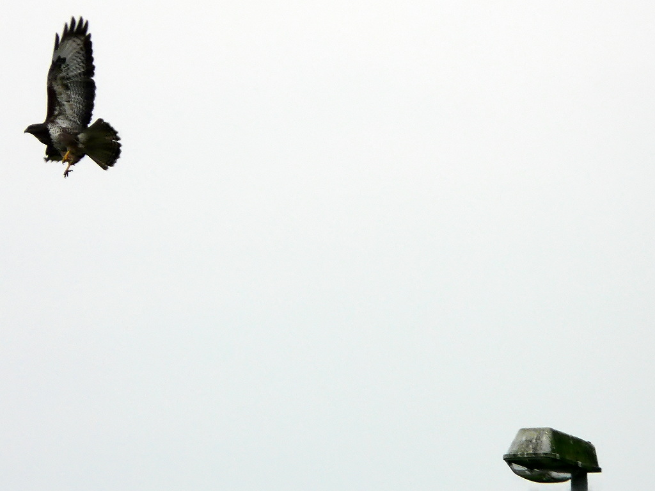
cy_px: 246
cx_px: 328
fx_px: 9532
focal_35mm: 504
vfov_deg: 2.9
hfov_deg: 3.9
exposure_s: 1/500
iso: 100
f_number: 5.6
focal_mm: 82.8
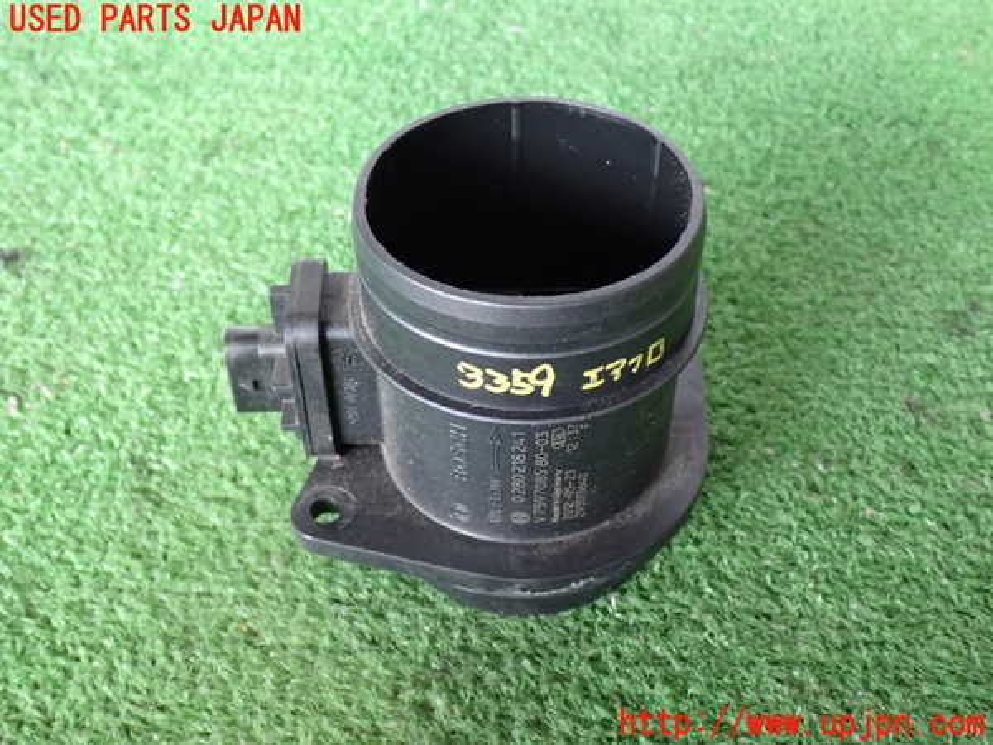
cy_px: 372
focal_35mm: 38
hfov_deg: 49.0
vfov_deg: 37.7
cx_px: 496
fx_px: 1090
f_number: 2.7
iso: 800
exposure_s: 1/40
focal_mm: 6.83
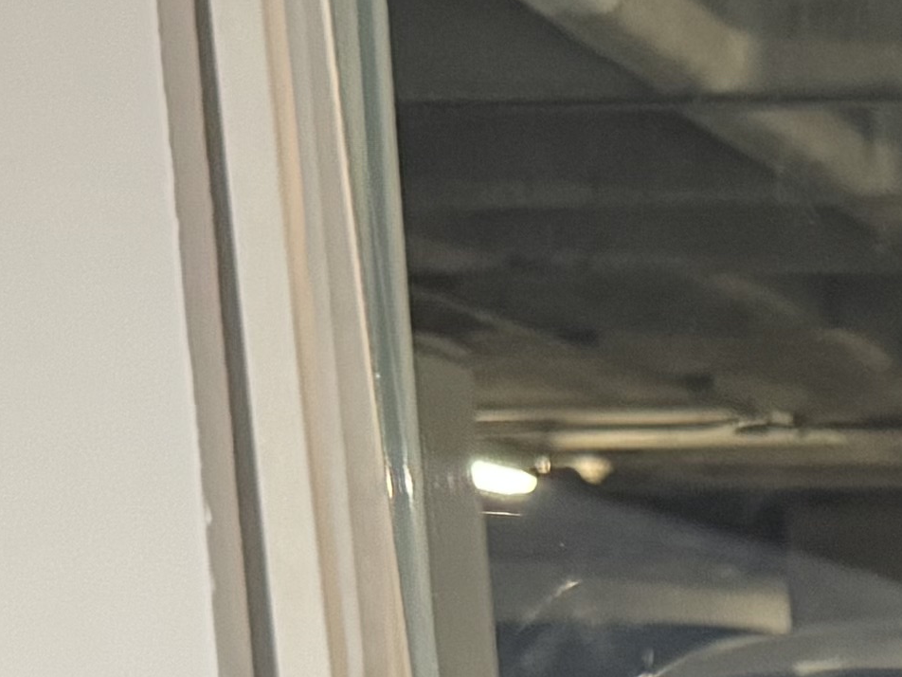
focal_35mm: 144
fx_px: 3752
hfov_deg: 12.5
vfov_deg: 9.3
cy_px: 1586
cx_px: 1634
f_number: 1.78
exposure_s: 1/40
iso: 640
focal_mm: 6.76
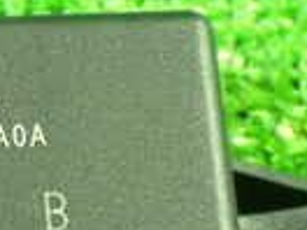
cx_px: -200
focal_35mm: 186
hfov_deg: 10.2
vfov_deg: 8.0
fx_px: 1650
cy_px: 186
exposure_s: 1/20
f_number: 2.8
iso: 1600
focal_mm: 7.31
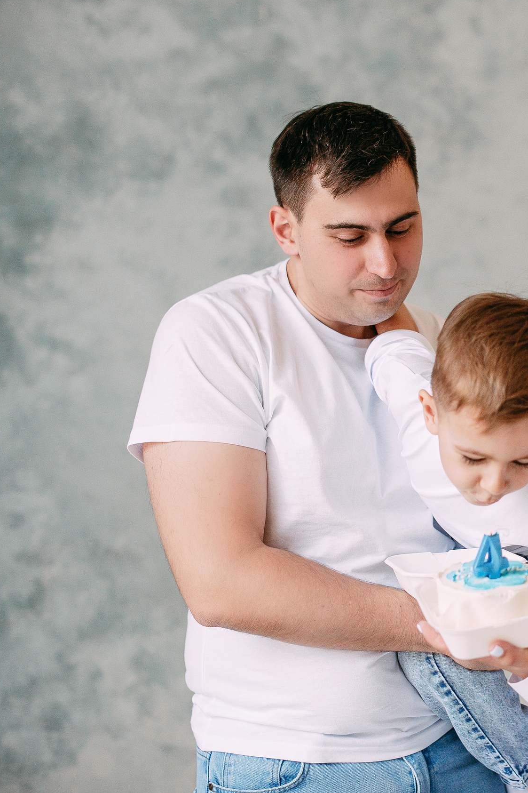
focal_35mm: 76
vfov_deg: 26.7
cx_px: 514
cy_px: 396
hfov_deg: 17.6
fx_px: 1672
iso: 1250
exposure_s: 1/500
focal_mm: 50
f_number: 2.5
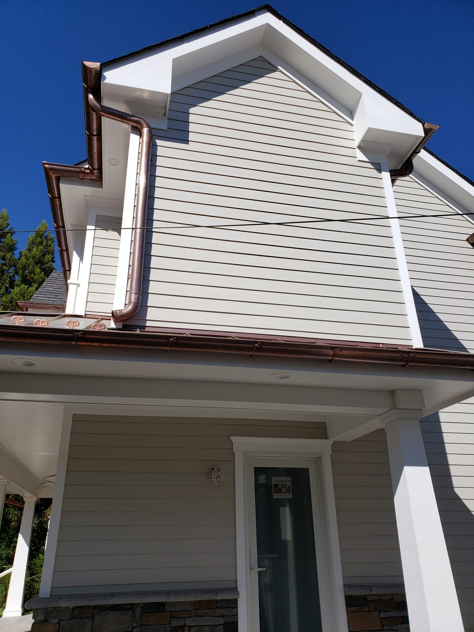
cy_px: 316
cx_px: 237
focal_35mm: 26
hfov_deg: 53.1
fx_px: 475
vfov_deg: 67.3
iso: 50
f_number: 2.4
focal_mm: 4.3
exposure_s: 1/2404
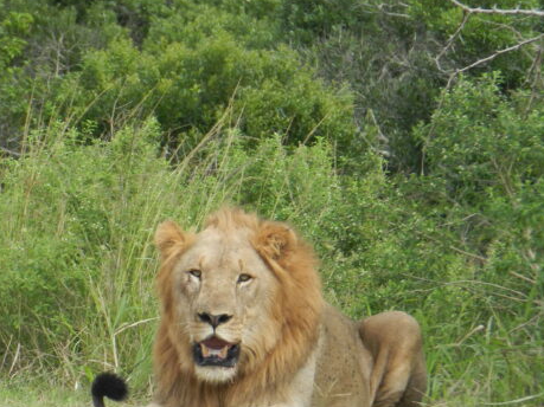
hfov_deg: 3.2
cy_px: 297
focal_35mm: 623
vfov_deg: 2.4
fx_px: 9788
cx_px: 237
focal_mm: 66.1
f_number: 5.6
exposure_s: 1/320
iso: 160
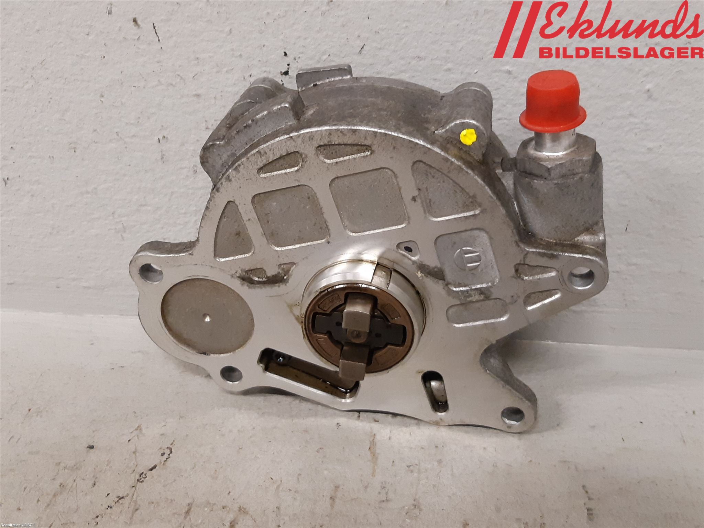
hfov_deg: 67.3
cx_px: 352
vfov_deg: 53.1
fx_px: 529
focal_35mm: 26
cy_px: 264
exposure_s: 1/50
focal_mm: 3.93
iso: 250
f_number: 1.7
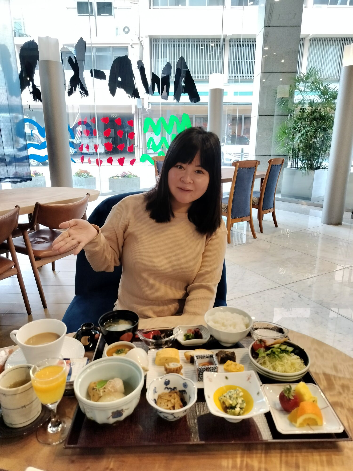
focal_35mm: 24
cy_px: 236
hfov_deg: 56.8
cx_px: 176
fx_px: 326
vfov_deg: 71.6
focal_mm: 5.24
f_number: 1.7
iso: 528
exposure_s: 1/25
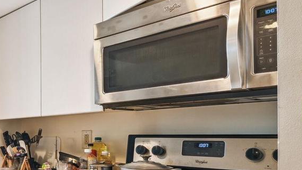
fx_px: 296
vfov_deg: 31.1
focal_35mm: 37
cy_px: 139
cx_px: -16
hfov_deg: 43.9
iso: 200
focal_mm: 14
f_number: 9
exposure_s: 1/13
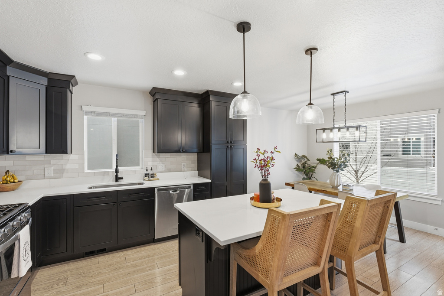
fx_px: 204
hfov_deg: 95.0
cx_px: 222
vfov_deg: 72.1
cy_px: 148
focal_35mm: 16
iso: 250
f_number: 9
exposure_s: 1/160
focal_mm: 16.5
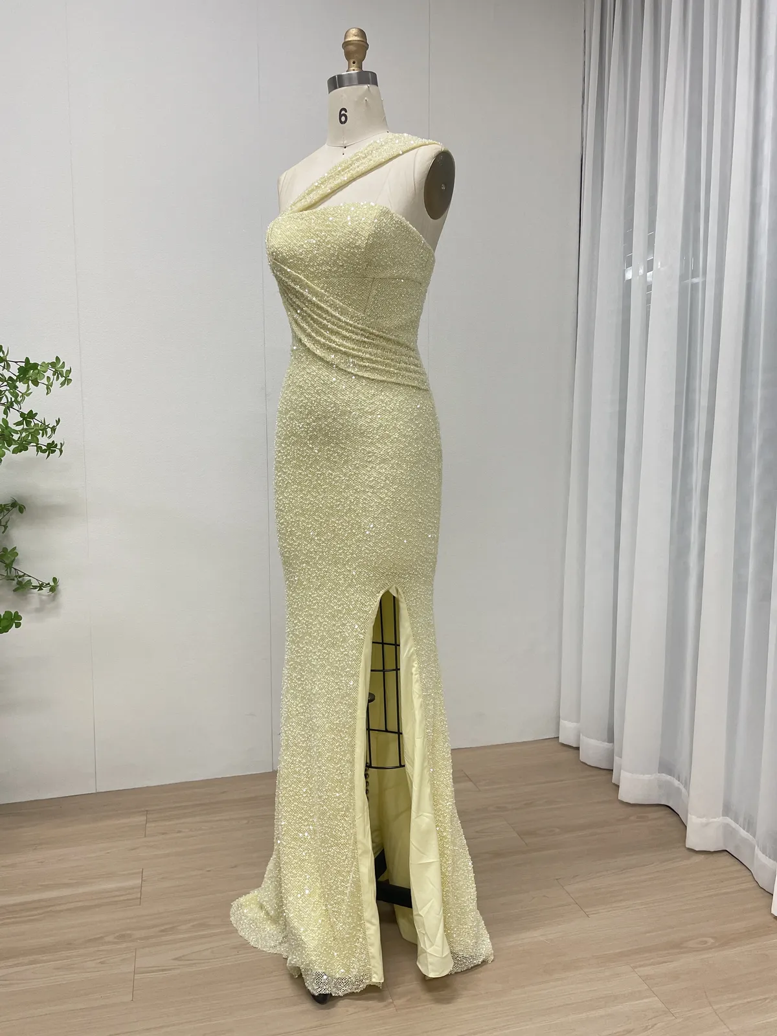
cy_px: 518
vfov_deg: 67.3
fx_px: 778
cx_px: 388
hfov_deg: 53.1
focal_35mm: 26
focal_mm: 4.2
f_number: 1.6
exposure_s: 1/50
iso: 100
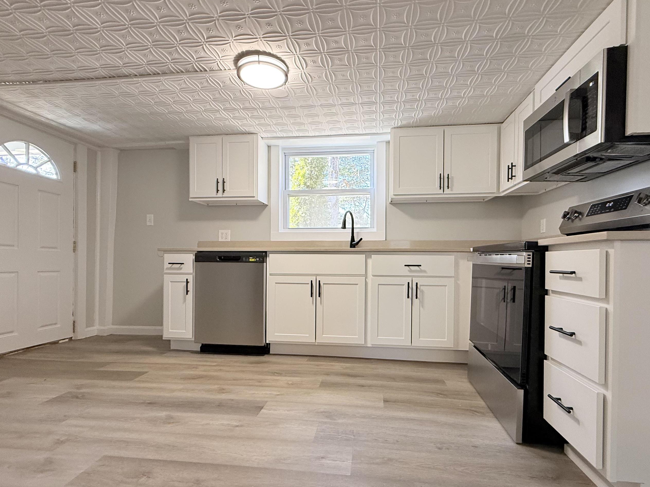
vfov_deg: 74.6
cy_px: 266
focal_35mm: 17
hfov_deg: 91.0
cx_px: 341
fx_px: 319
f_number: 2.2
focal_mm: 2.22
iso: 250
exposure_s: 1/120
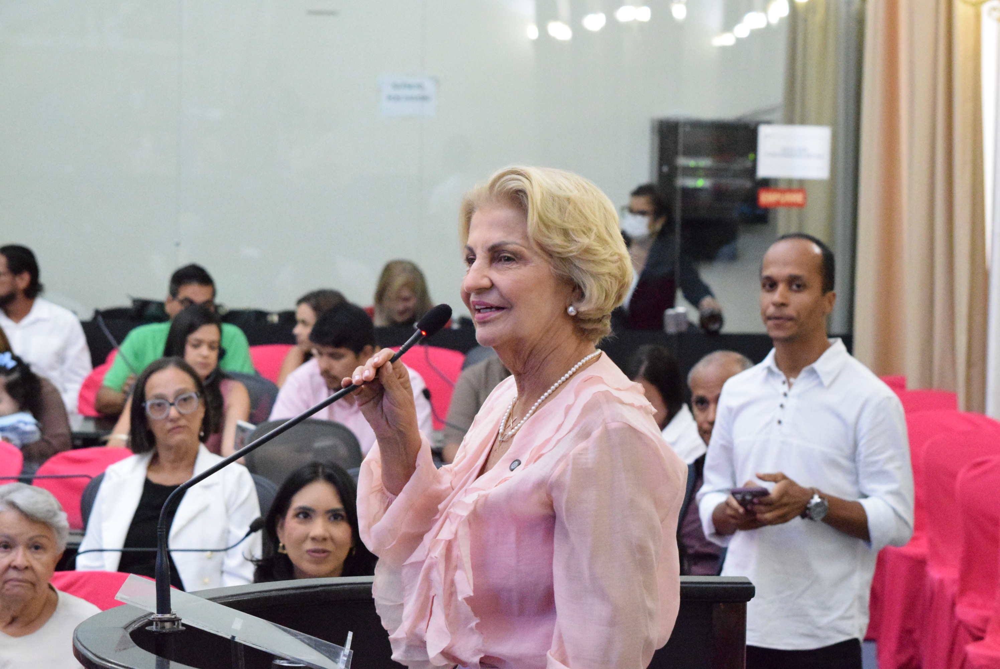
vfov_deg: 11.4
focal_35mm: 120
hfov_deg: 17.0
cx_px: 500
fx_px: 3336
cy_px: 334
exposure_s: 1/125
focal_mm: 80
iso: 12800
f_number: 8
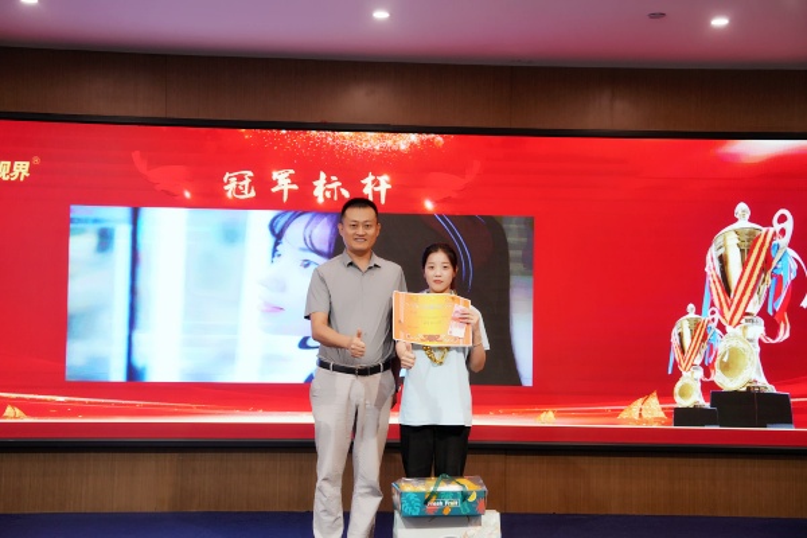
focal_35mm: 51
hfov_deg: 38.9
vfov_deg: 26.5
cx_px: 404
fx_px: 1143
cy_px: 269
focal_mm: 51
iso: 1000
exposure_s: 1/160
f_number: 4
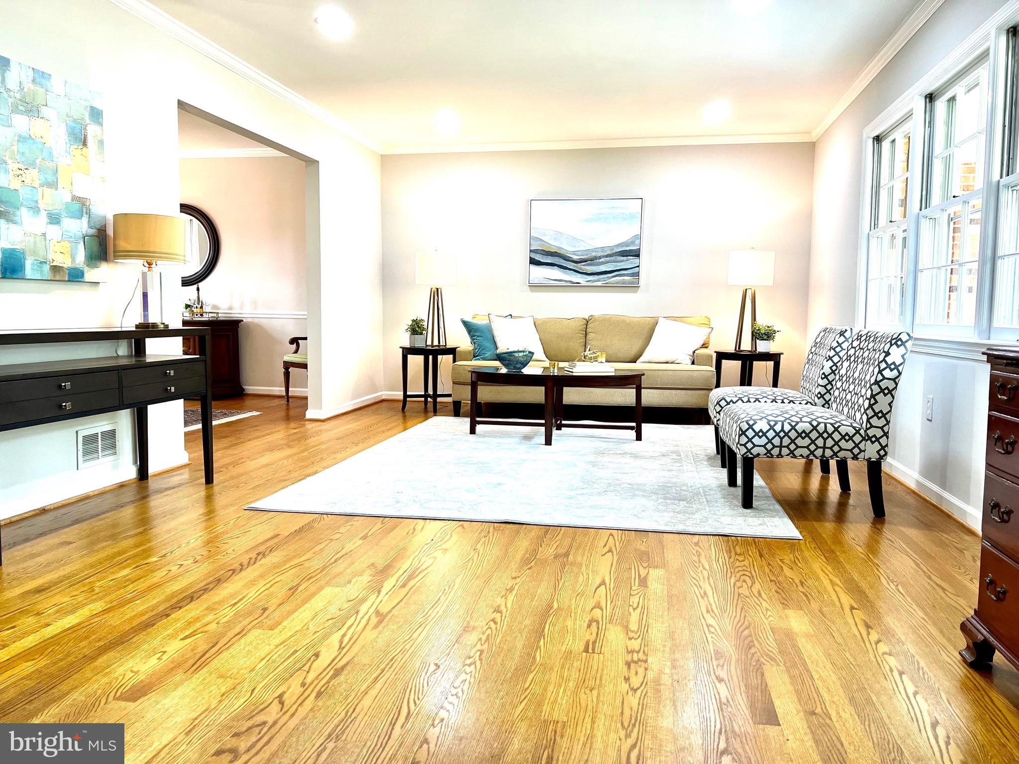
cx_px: 510
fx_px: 765
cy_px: 382
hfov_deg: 67.3
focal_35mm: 26
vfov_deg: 53.1
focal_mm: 5.7
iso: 100
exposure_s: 1/120
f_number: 1.5
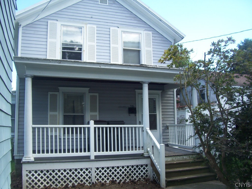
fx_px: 248
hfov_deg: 54.0
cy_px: 94
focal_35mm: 34
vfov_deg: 41.8
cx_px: 126
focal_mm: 5.6
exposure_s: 1/350
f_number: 2.7
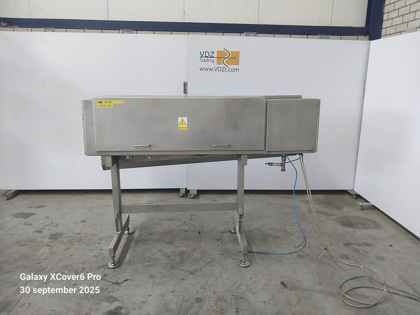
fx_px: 328
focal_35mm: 27
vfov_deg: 51.4
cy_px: 158
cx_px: 210
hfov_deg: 65.3
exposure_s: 1/50
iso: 320
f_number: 1.8
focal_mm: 4
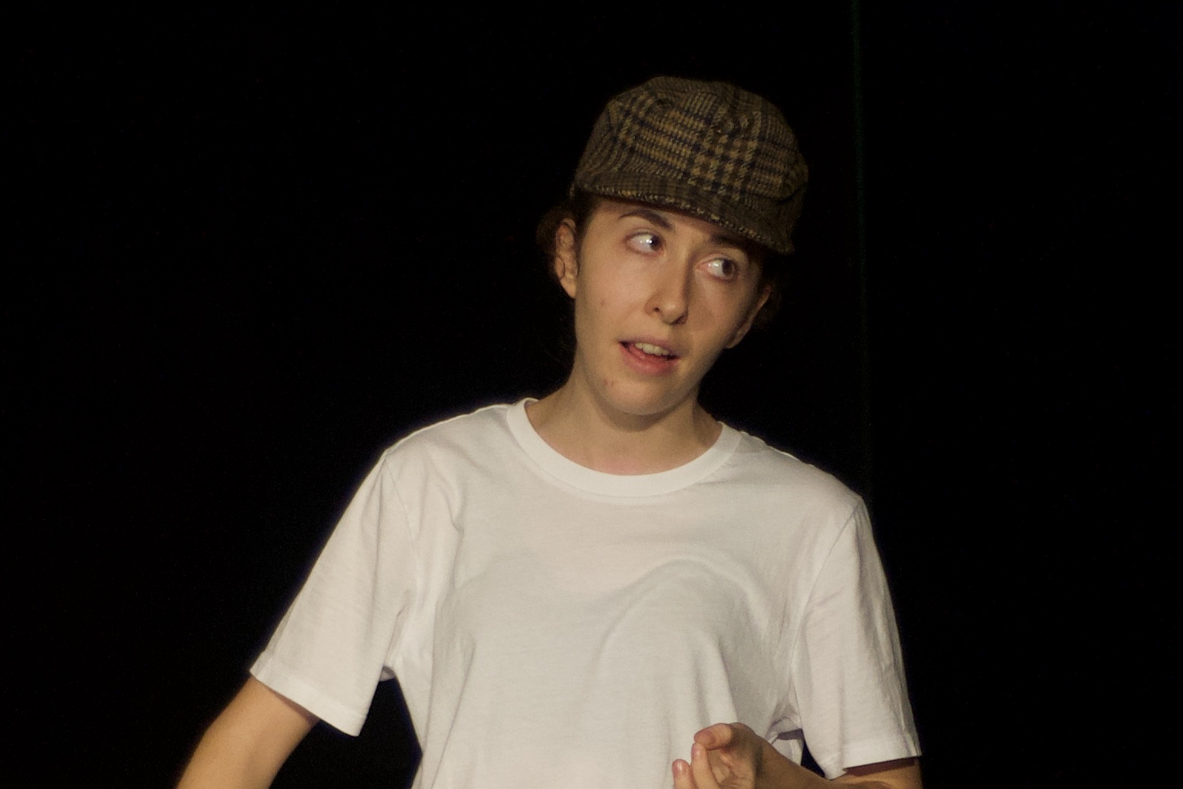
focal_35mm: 208
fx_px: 6836
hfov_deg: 9.9
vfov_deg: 6.6
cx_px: 646
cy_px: 868
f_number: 1.8
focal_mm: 50
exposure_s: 1/160
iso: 800
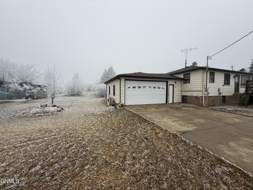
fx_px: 102
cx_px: 126
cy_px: 95
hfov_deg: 102.1
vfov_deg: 85.7
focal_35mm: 14
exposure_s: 1/1497
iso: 50
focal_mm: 2.22
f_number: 2.2
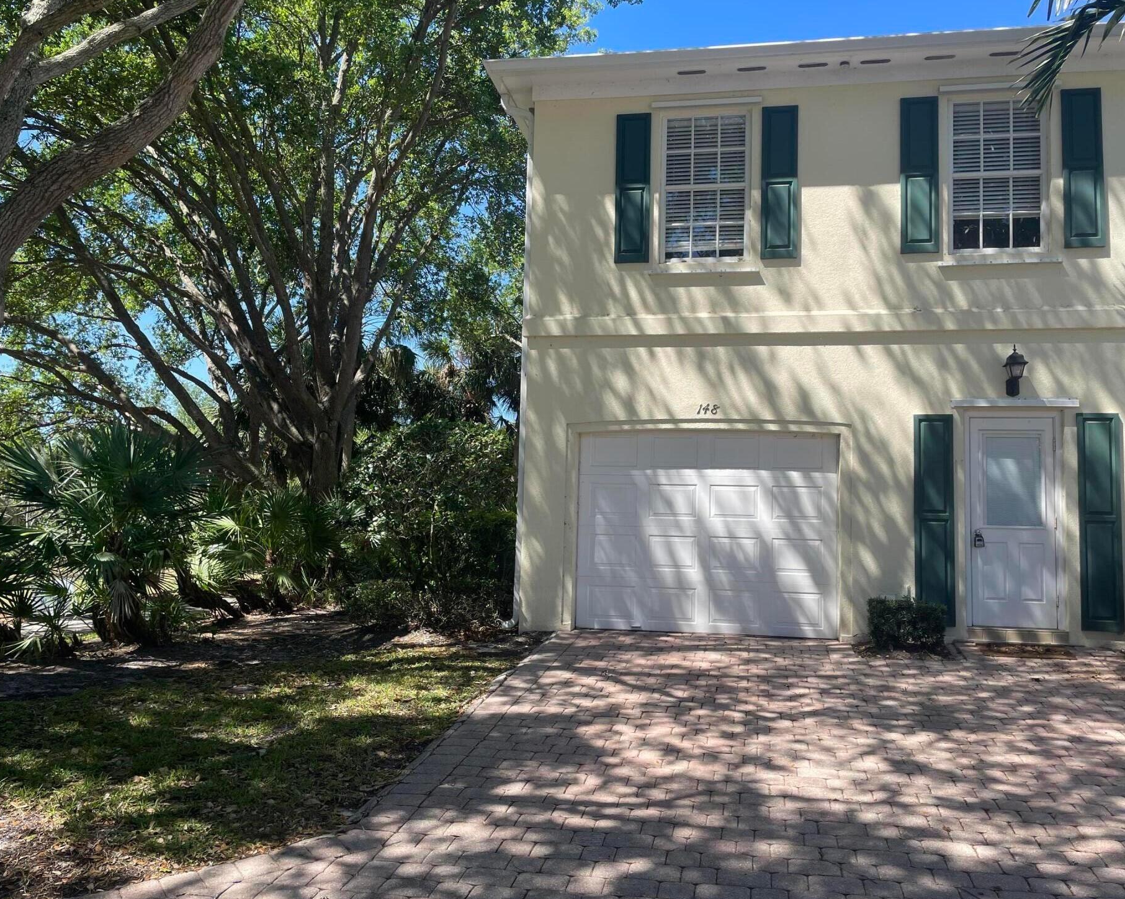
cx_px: 614
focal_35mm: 28
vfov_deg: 51.5
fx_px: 932
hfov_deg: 62.1
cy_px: 460
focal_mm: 4.2
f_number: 1.6
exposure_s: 1/1233
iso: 32
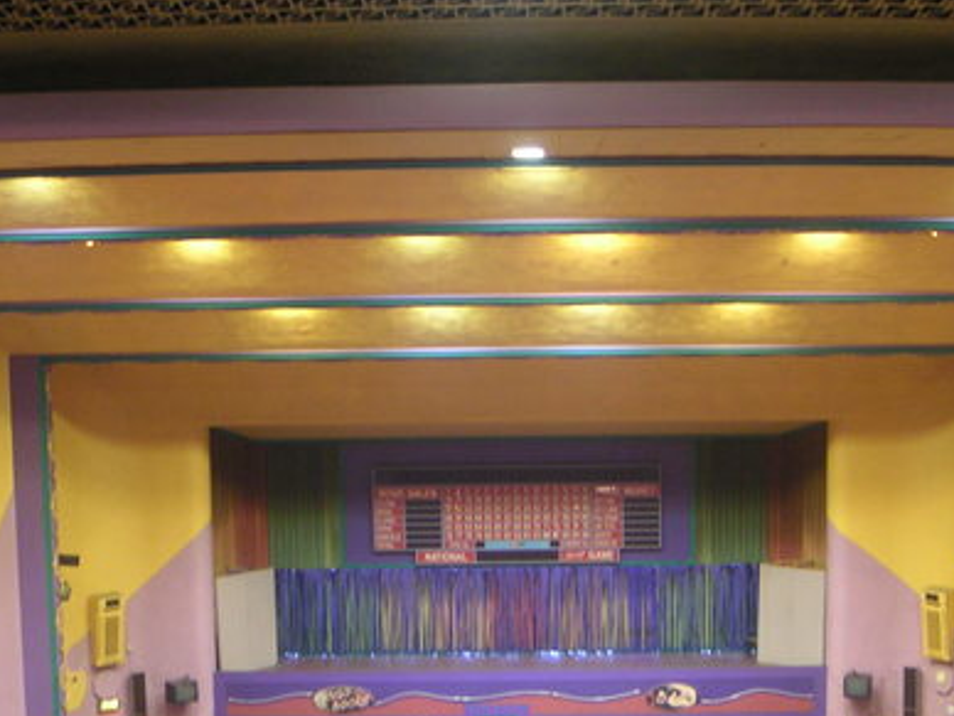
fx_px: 1681
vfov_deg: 24.0
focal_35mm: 61
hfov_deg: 31.7
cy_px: 431
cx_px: 504
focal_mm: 5.7
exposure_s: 1/2
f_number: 2.8
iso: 100
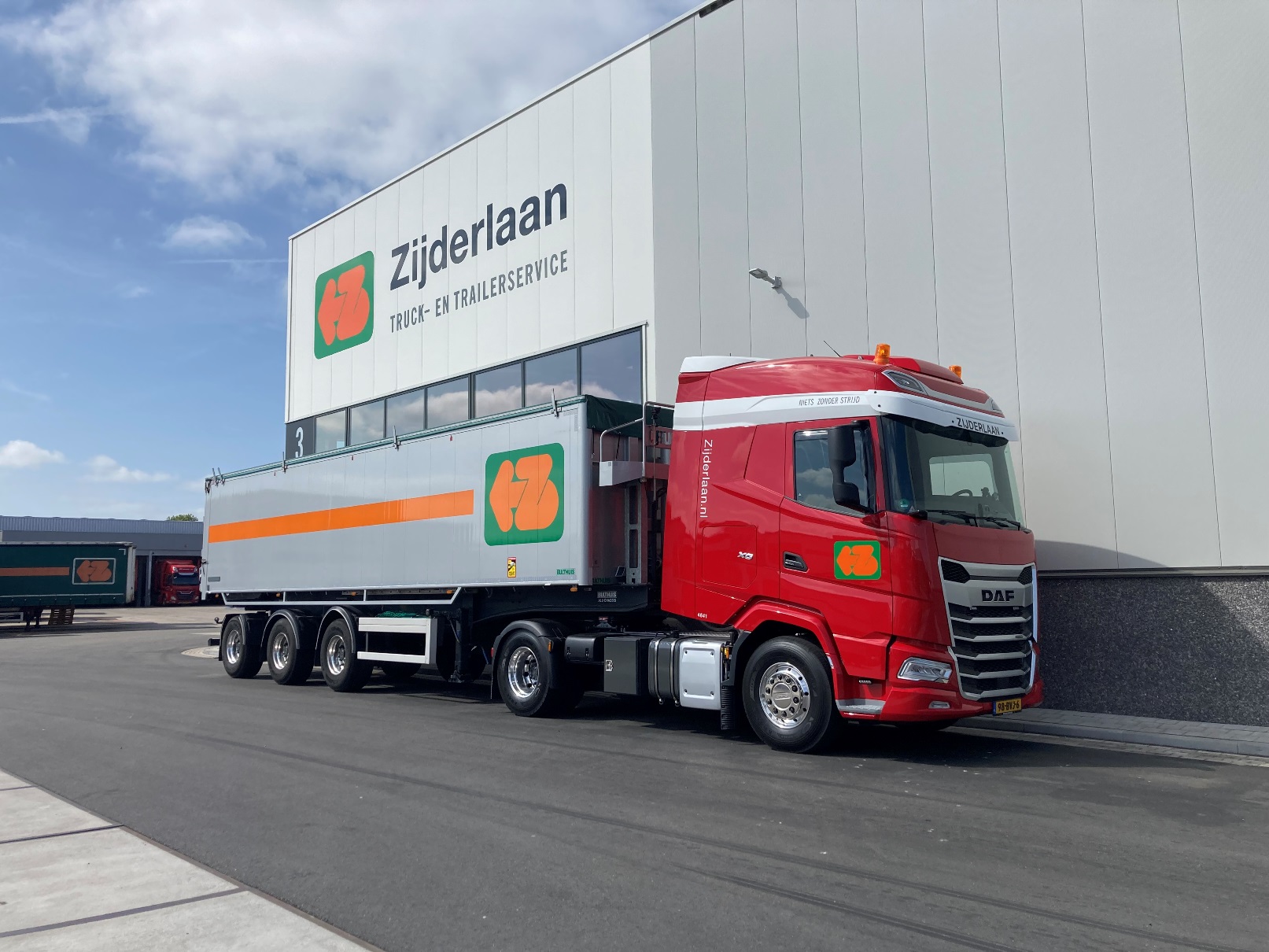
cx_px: 634
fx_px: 1027
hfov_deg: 63.4
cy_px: 476
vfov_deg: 49.8
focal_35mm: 28
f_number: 1.8
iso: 20
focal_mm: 3.99
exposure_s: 1/3436
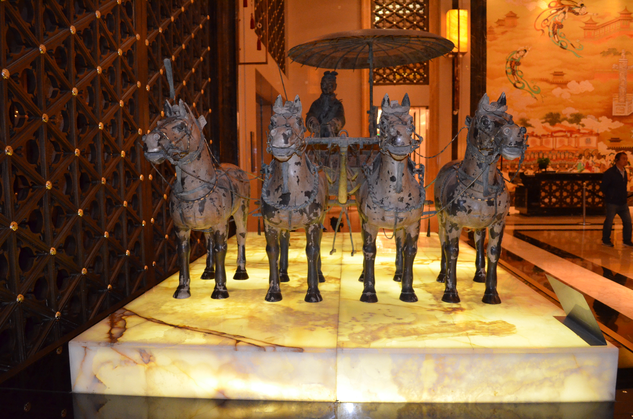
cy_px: 210
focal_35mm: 27
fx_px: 474
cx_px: 316
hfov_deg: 67.5
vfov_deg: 47.7
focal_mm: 18
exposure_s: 1/60
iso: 3200
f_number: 3.5
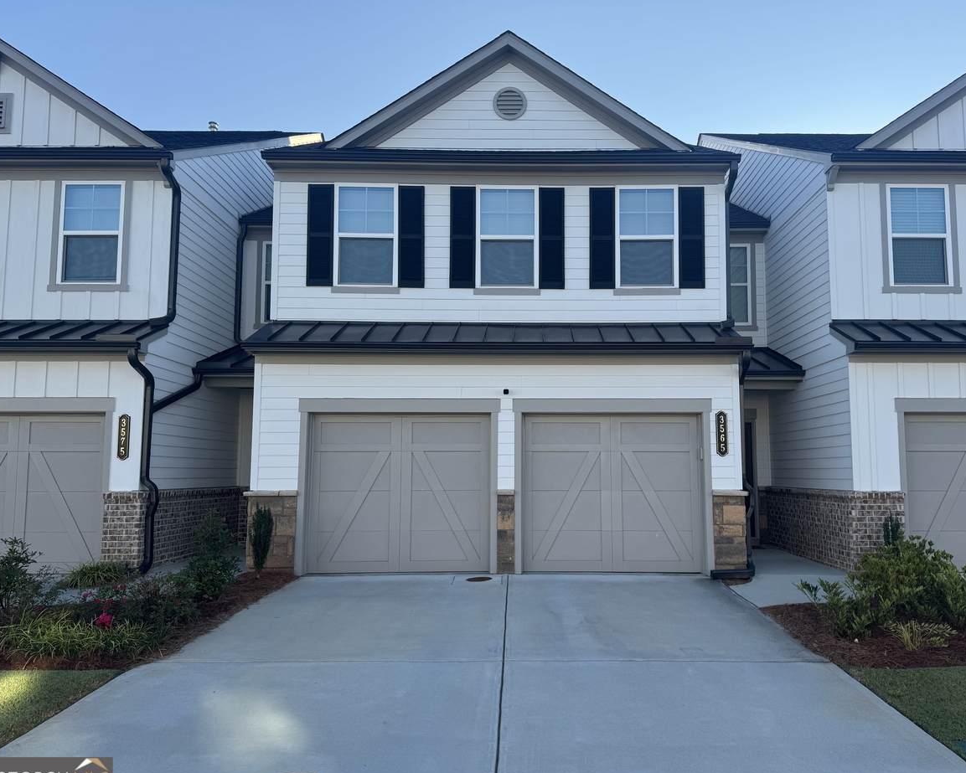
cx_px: 529
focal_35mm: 26
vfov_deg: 54.9
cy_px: 395
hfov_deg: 65.9
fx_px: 744
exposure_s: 1/1366
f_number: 1.78
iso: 80
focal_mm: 6.76
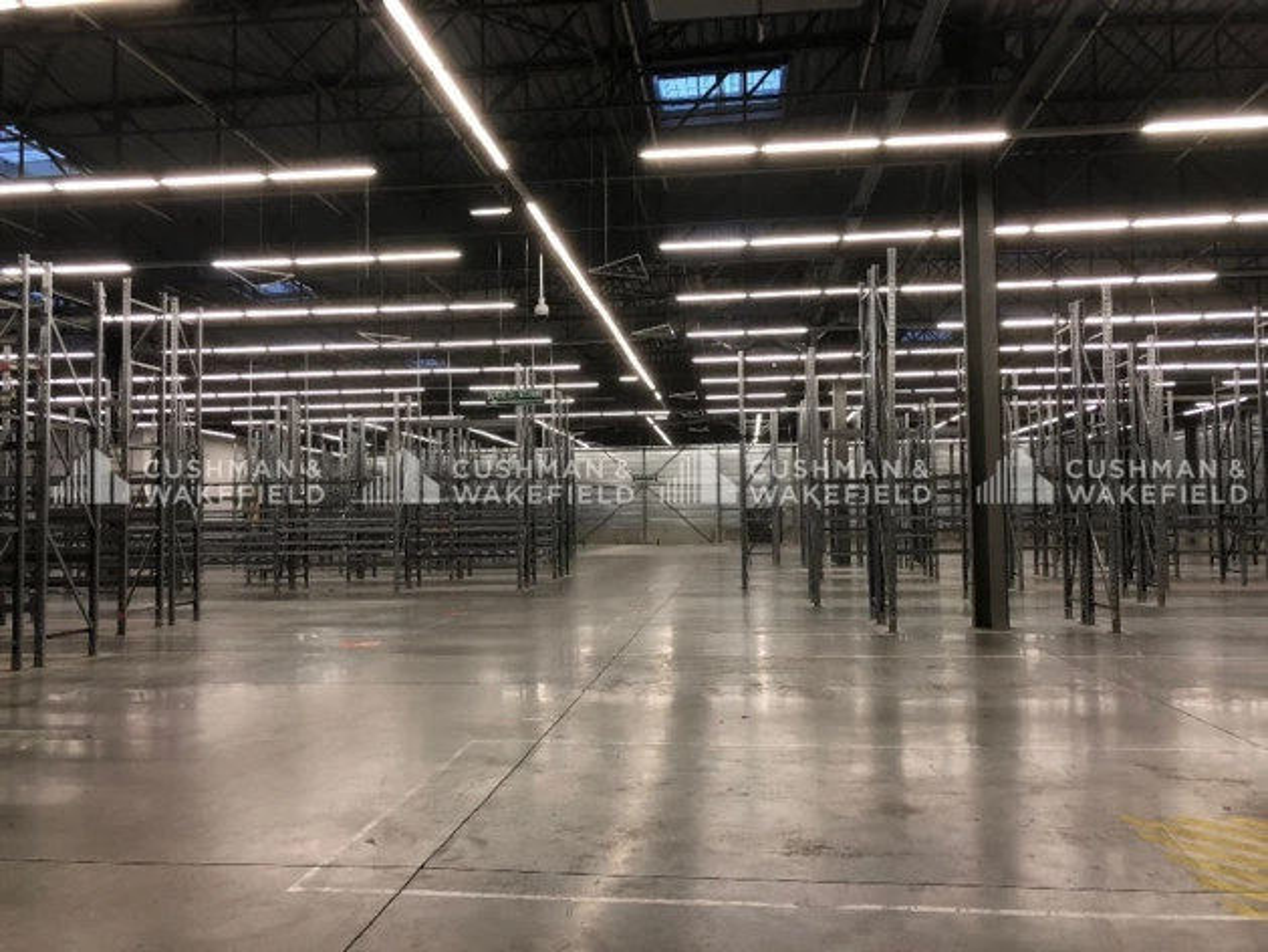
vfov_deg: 48.2
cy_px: 476
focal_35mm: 29
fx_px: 1062
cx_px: 634
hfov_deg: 61.7
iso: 40
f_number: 1.8
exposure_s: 1/33
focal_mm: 3.99
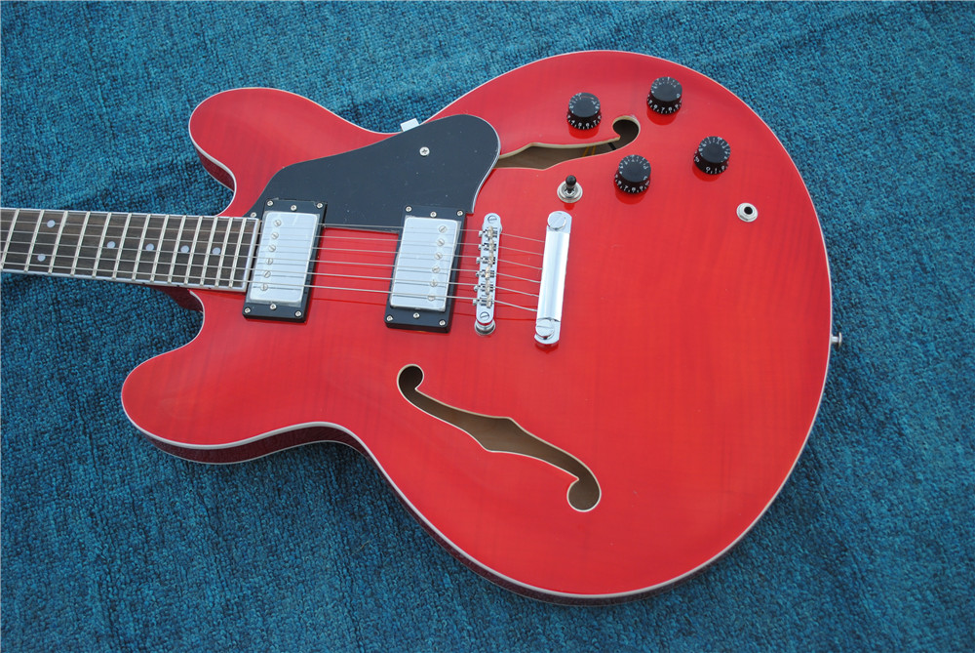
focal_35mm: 48
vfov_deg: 28.1
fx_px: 1301
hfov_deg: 41.1
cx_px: 488
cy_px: 326
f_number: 4.8
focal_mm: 32
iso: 100
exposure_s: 1/80
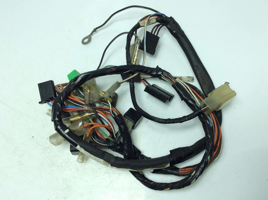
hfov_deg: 56.9
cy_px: 100
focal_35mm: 32
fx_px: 247
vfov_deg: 44.1
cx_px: 134
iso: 32
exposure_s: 1/362
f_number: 2.4
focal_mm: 3.3
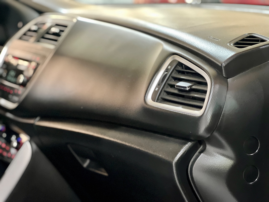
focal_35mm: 77
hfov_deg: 25.3
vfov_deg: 19.1
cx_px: 134
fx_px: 598
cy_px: 101
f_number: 2.8
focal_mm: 9
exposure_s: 1/15
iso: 640
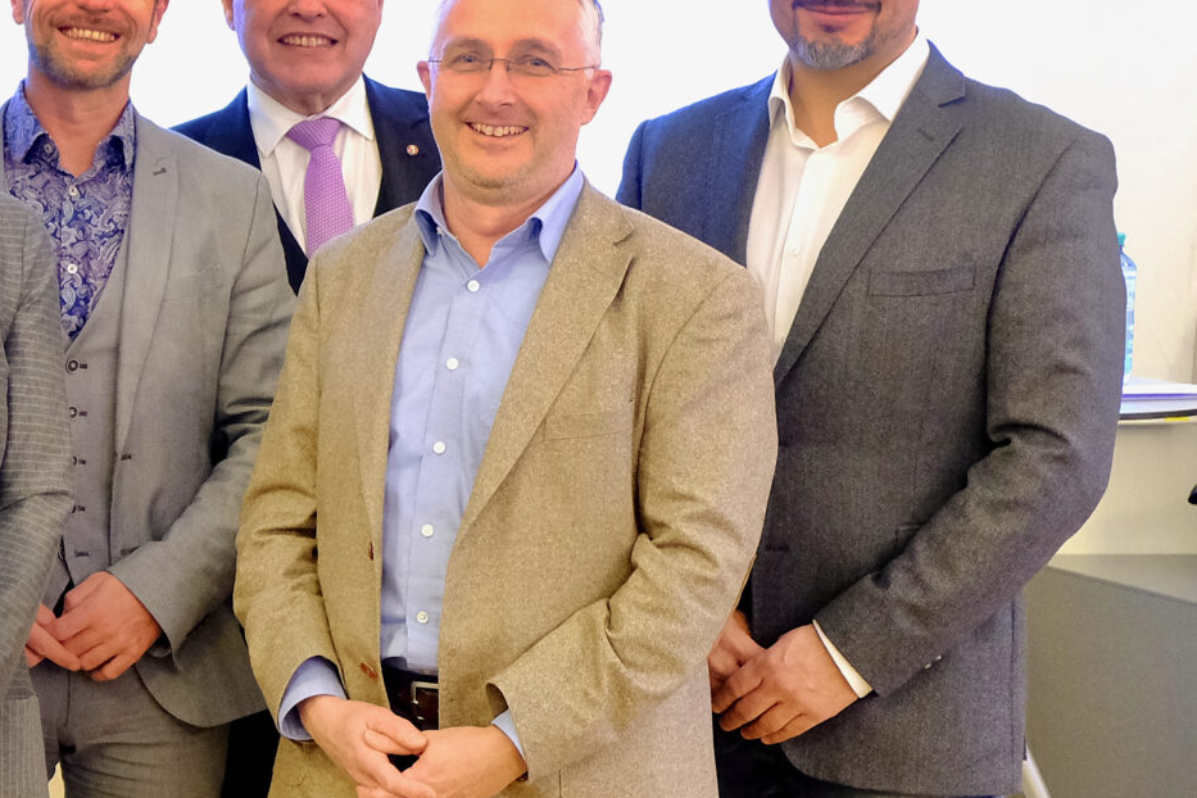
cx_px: -394
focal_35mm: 96
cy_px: 368
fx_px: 3192
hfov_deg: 19.5
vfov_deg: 14.2
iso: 2500
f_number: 3.2
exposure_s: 1/38
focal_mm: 23.3
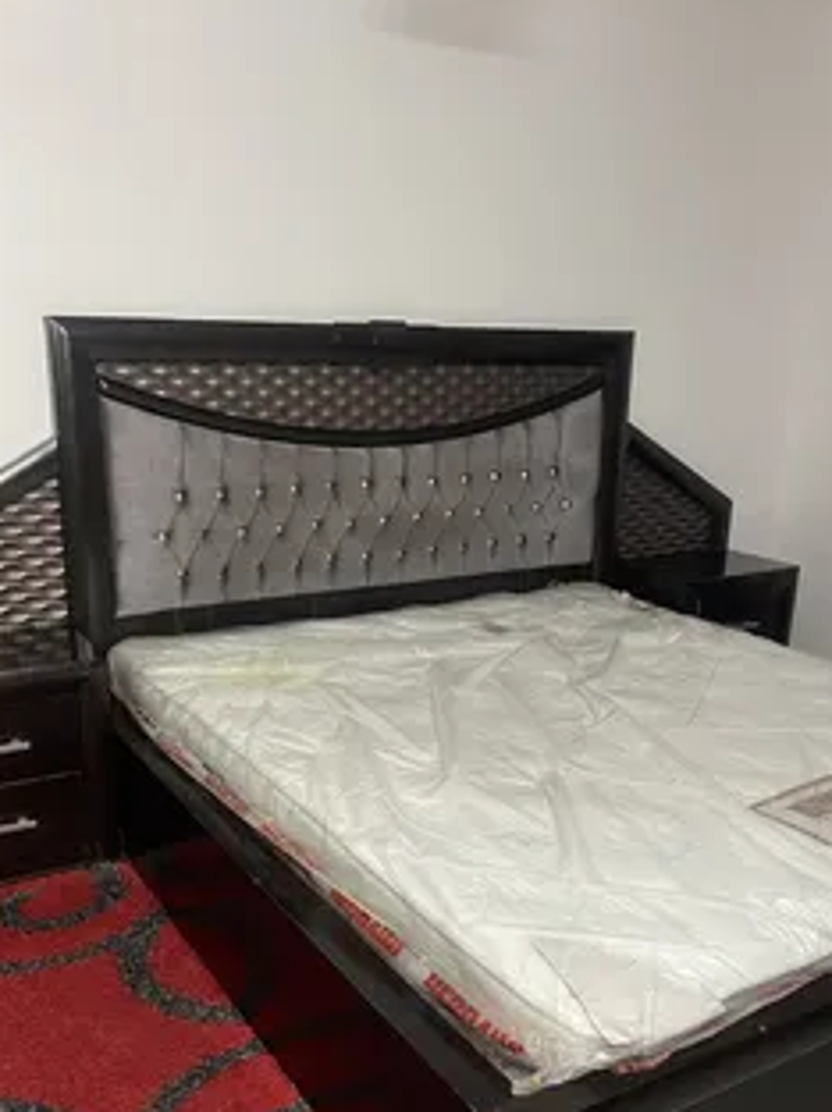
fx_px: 1028
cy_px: 671
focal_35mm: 32
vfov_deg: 56.4
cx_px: 380
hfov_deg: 44.0
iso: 320
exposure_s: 1/60
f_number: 1.6
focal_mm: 5.1
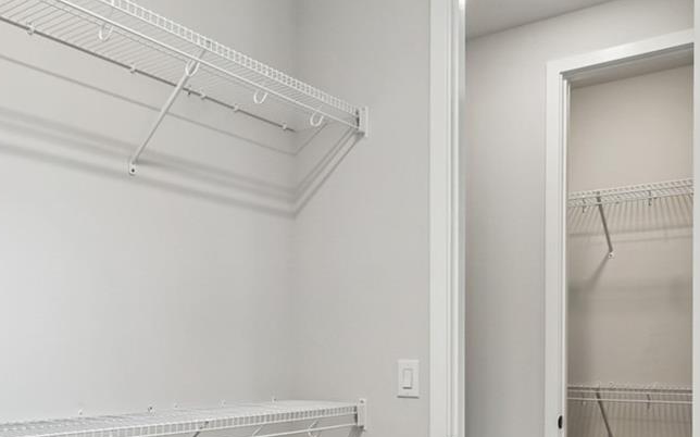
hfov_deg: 50.0
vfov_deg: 32.6
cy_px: 352
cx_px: 200
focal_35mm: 38
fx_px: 725
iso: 100
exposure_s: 1/6
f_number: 7.1
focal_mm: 10
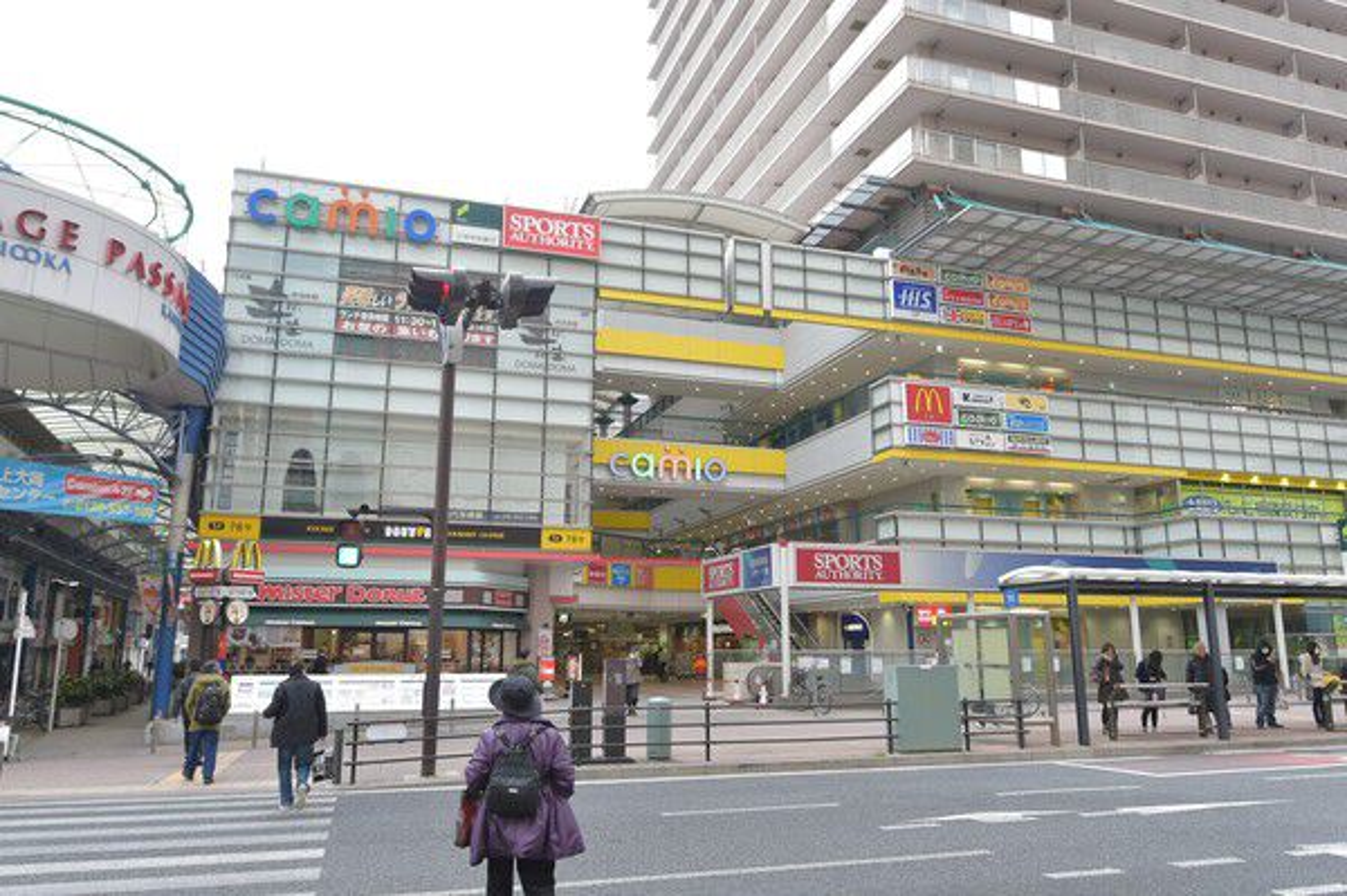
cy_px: 448
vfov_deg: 49.5
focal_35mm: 26
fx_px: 972
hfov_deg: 69.4
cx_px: 674
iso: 400
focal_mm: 26
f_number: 7.1
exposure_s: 1/60
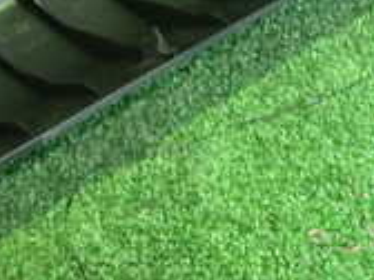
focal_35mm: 107
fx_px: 1156
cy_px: 178
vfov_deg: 13.8
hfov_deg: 17.3
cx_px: -102
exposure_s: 1/30
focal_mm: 5.4
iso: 800
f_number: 2.3
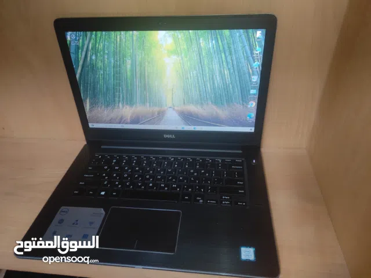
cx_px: 186
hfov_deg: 69.4
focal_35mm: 25
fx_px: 268
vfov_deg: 54.9
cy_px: 139
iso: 514
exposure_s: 1/33
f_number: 1.89
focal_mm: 5.43
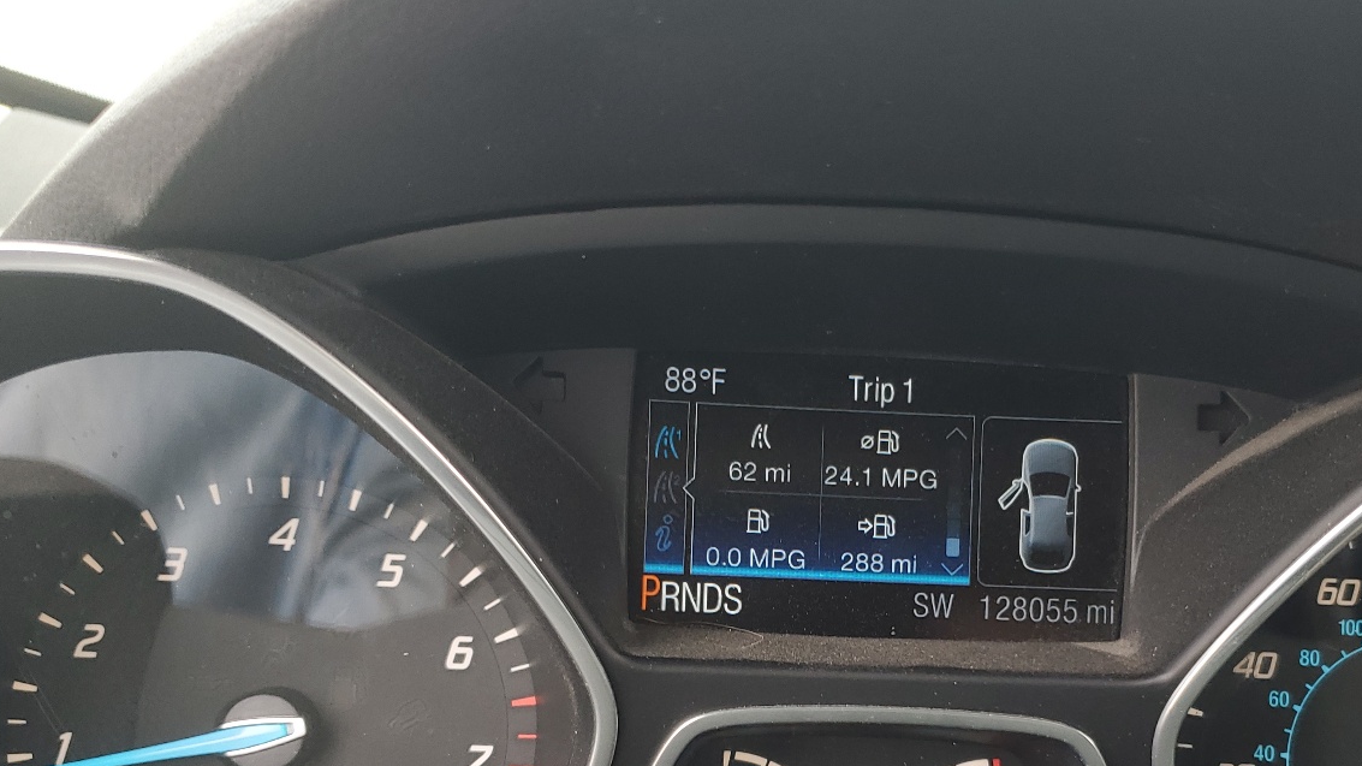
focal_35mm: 40
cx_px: 857
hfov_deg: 50.0
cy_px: 575
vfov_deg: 29.2
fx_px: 1444
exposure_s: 1/189
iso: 50
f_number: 1.5
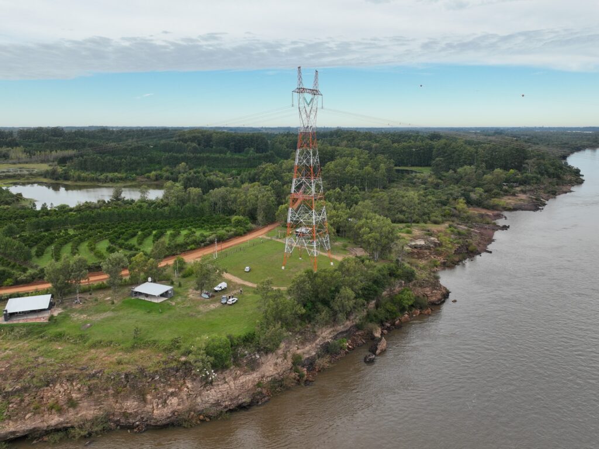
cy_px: 224
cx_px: 300
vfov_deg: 56.8
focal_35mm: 24
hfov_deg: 71.6
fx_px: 415
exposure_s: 1/1000
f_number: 2.8
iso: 200
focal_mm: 12.29
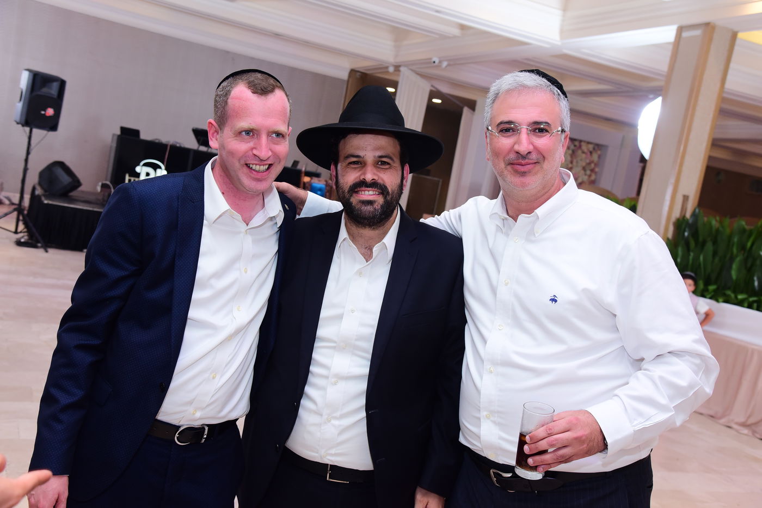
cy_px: 254
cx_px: 381
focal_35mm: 38
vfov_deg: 35.0
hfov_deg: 50.7
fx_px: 804
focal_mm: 38
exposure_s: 1/125
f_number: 5
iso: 1250
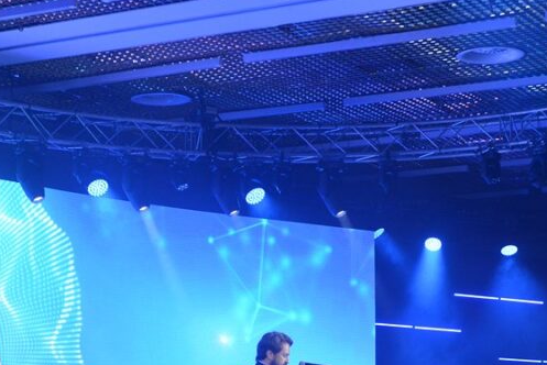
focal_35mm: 103
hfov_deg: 19.8
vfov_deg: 13.1
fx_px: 1566
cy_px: 364
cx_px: 219
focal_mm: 50
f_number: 7.1
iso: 1600
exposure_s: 1/60
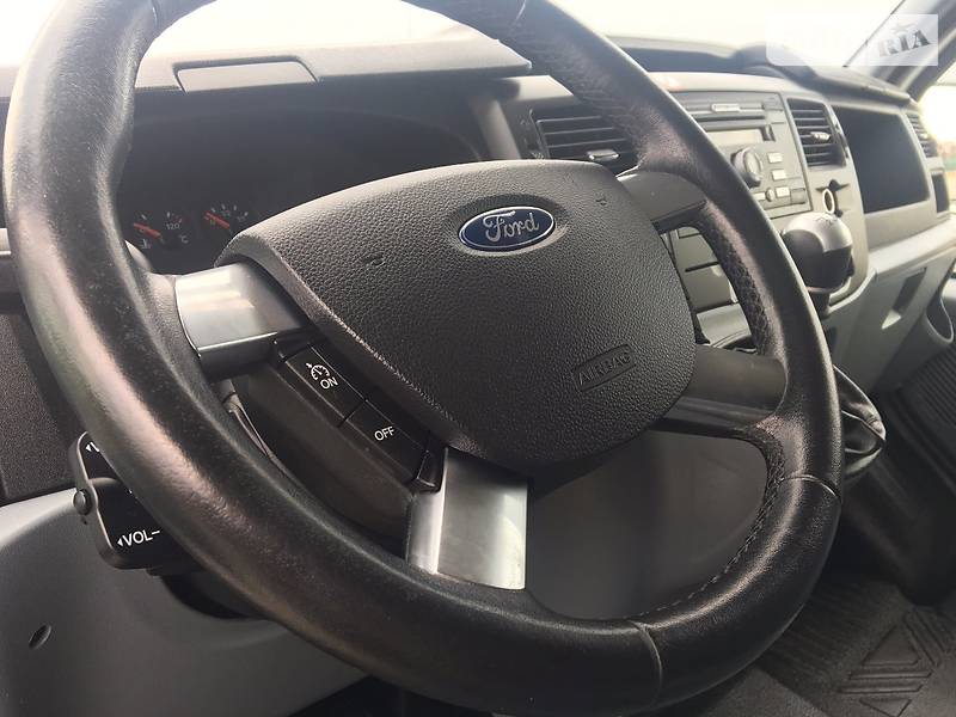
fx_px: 801
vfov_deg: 48.2
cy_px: 358
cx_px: 478
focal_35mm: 29
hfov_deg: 61.7
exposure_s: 1/50
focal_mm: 4.2
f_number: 2.2
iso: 25
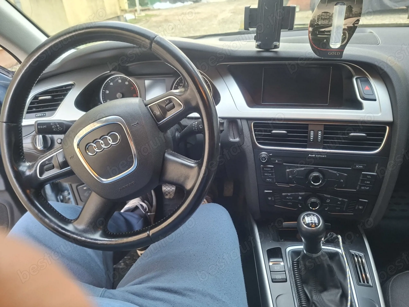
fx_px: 272
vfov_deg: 58.9
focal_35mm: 23
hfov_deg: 73.9
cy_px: 154
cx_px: 204
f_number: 1.8
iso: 160
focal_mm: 5.54
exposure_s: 1/50
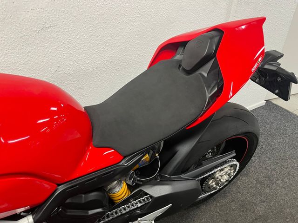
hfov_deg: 67.3
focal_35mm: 26
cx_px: 149
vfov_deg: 53.1
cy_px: 112
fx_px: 224
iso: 160
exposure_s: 1/50
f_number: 1.6
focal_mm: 5.1
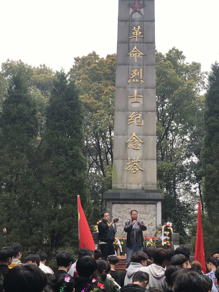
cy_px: 195
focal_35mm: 44
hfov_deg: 32.7
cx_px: 137
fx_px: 371
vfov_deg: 42.4
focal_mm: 3.99
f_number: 1.8
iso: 20
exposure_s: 1/766
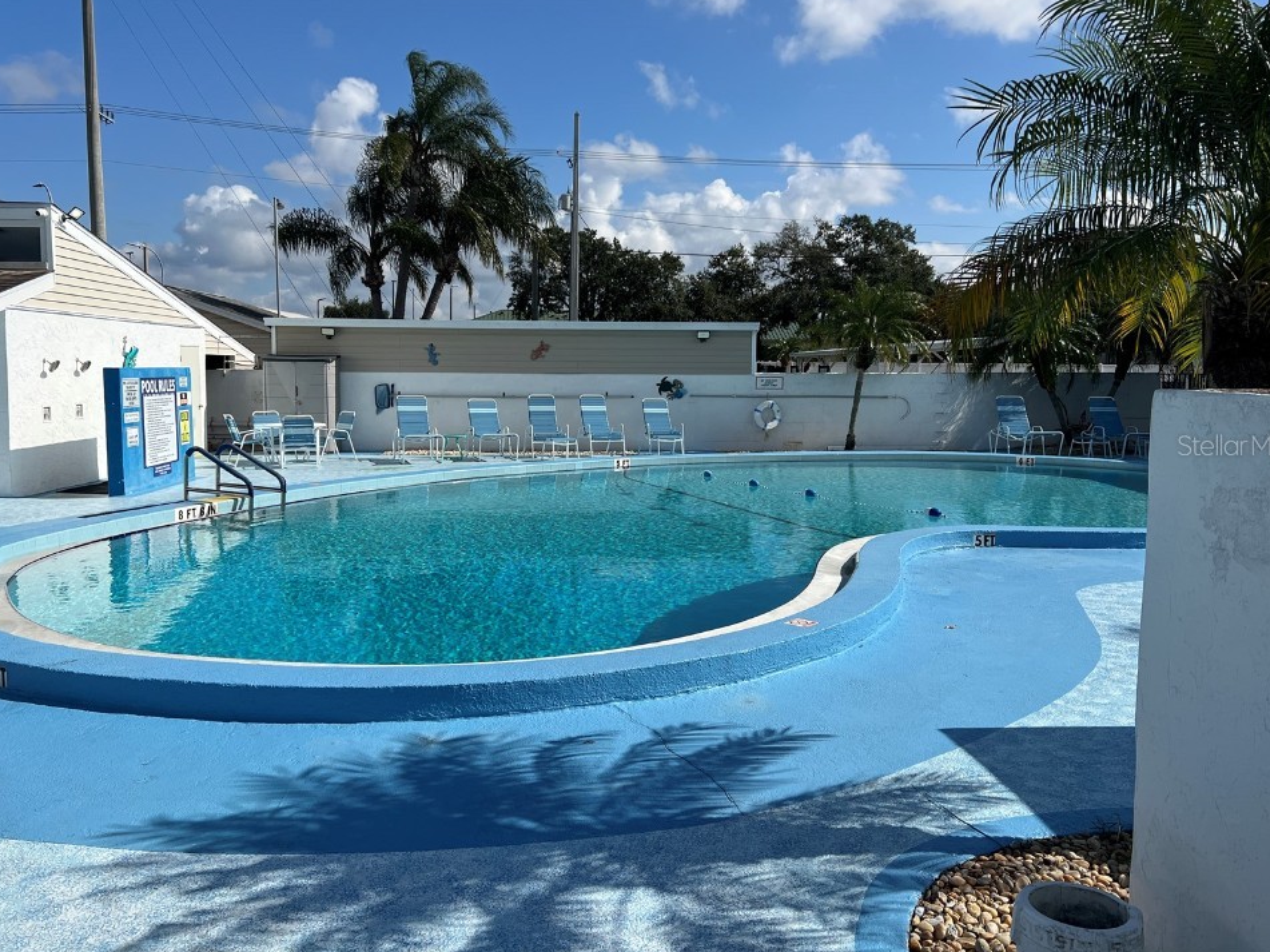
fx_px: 1027
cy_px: 445
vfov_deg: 49.7
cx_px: 620
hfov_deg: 63.4
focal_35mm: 28
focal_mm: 5.7
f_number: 1.5
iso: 50
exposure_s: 1/8000
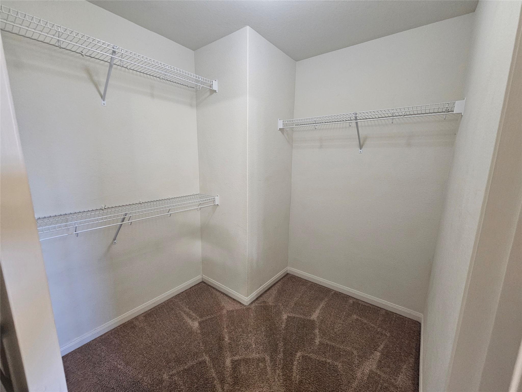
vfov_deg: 89.9
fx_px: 196
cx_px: 261
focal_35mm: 13
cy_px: 196
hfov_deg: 106.2
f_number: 2.2
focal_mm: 2.2
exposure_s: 1/30
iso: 320
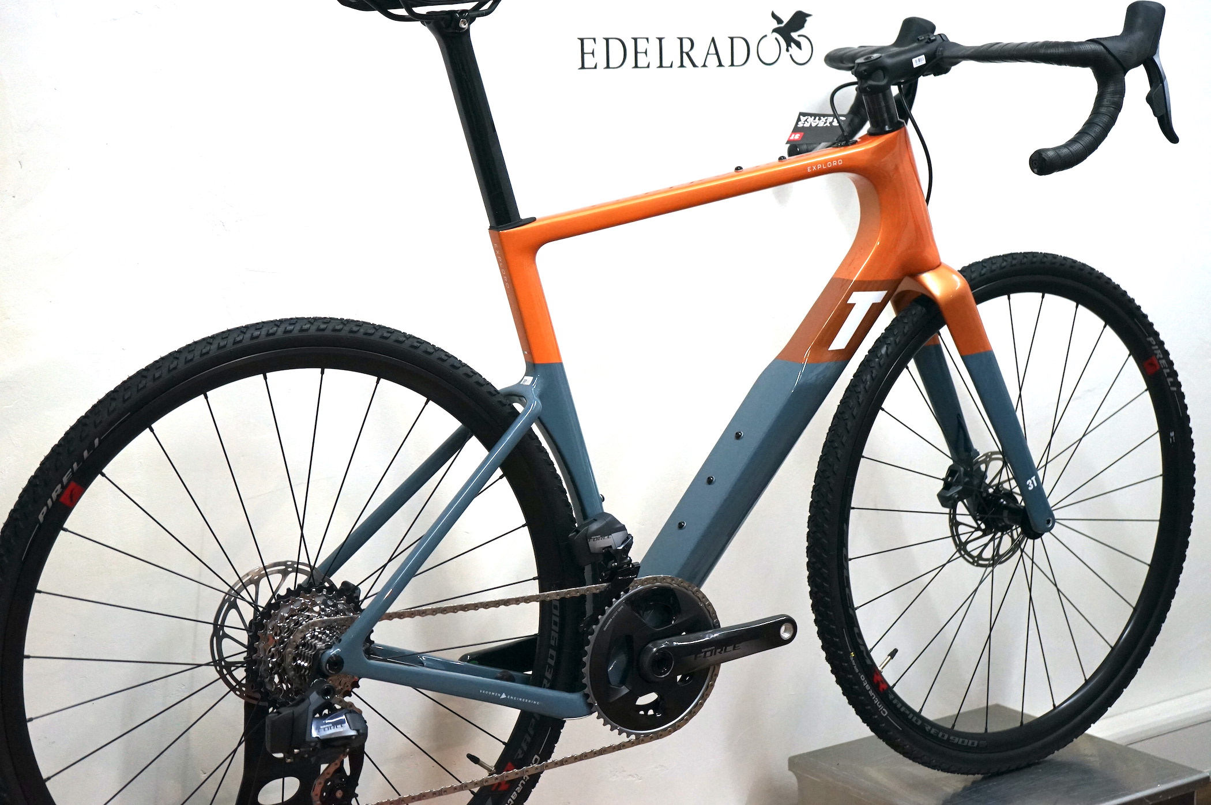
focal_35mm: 57
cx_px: 606
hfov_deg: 35.1
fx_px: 1916
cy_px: 402
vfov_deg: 23.7
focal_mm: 57
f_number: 5
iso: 2500
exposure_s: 1/160
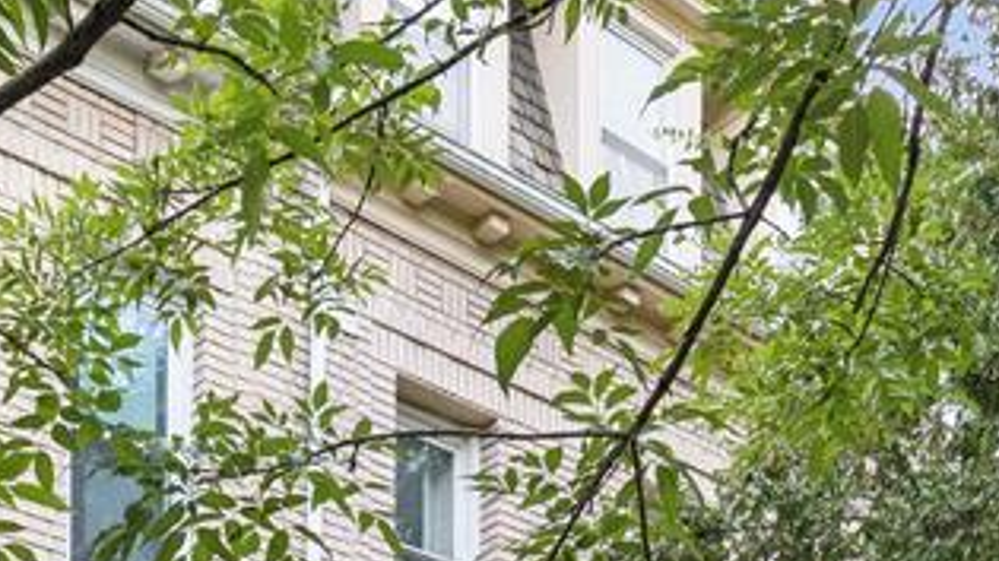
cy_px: 1211
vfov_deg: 14.2
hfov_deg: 31.0
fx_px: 1774
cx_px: 270
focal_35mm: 67
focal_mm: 14
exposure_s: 1/160
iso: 400
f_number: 7.1
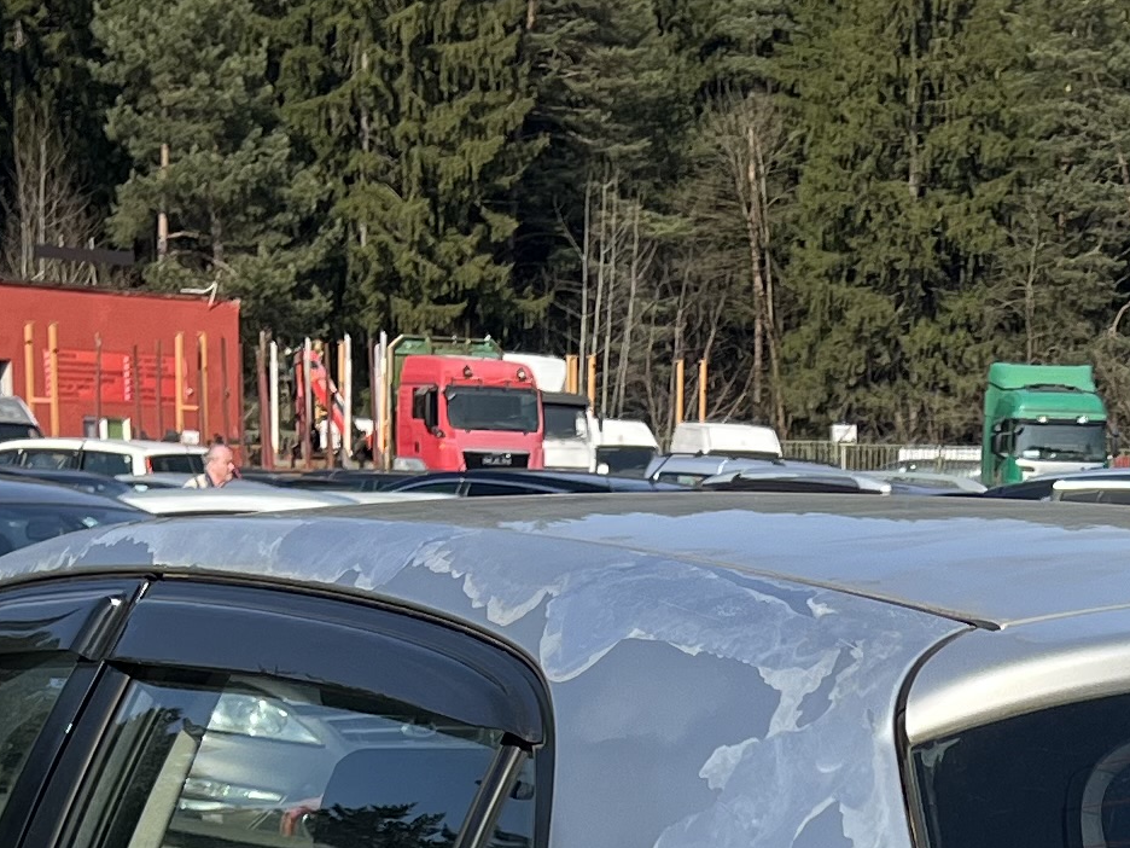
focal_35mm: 112
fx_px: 3656
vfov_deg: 12.3
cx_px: 870
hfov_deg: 17.5
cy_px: 1430
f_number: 1.5
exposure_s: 1/3257
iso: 50
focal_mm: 5.7
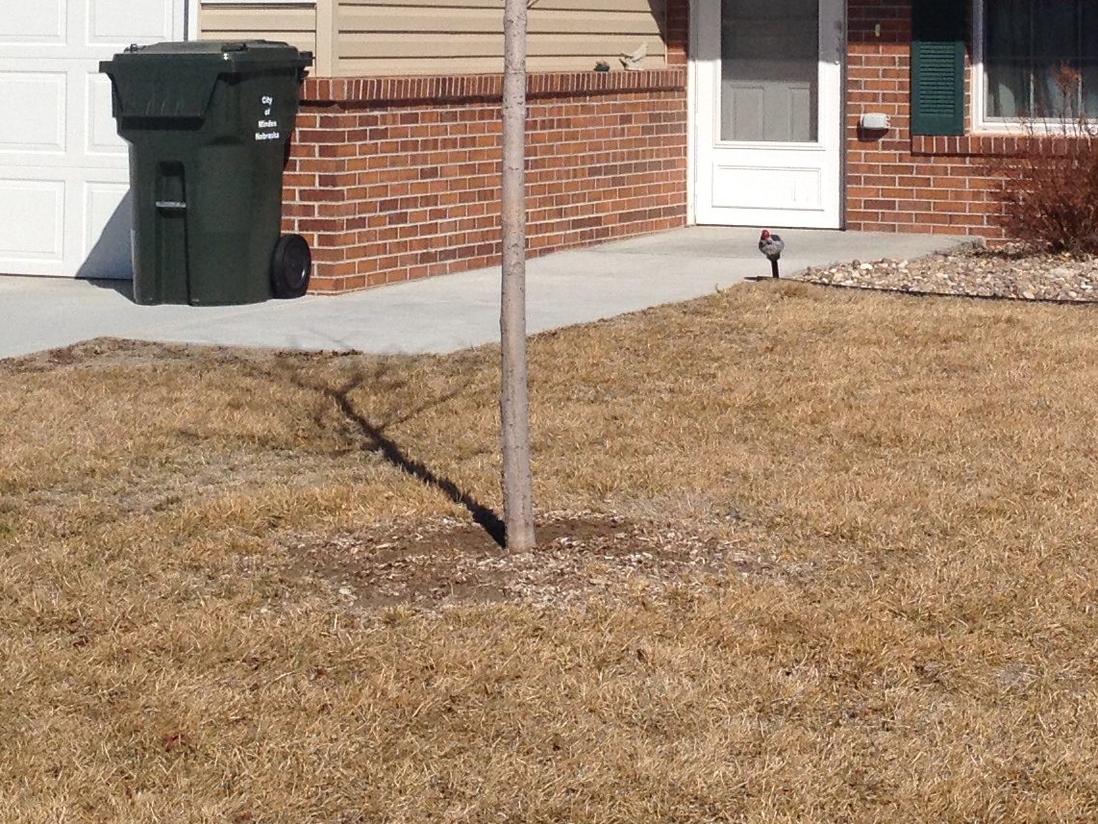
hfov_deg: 19.6
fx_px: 3173
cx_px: 609
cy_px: -24
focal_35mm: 100
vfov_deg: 14.5
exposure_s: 1/3953
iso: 50
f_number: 2.4
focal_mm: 4.28
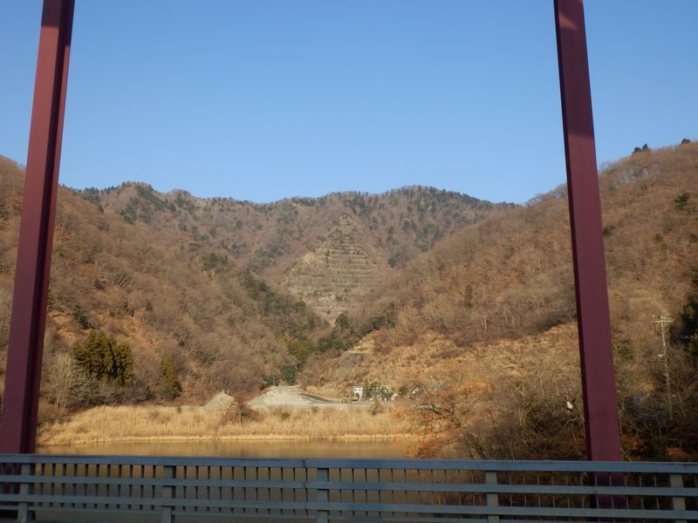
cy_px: 262
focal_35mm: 37
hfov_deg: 50.1
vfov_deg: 38.7
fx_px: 746
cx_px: 349
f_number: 3.9
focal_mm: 6.6
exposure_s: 1/500
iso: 80
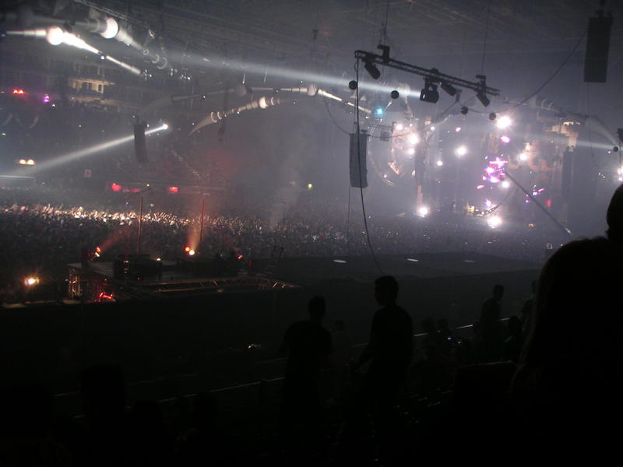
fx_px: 684
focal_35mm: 38
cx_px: 312
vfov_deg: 37.7
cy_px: 234
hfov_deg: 49.0
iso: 100
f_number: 2.8
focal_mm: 6
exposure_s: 1/6
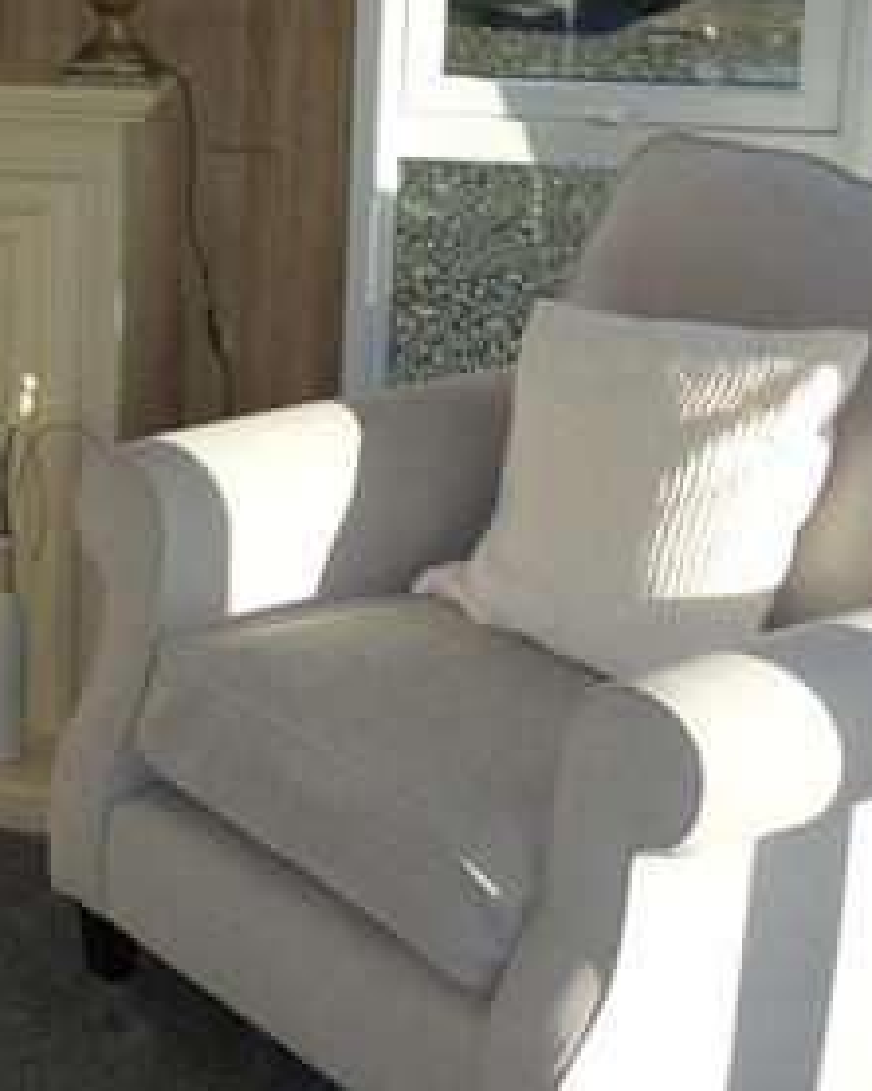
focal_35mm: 78
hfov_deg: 18.3
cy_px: 377
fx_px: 2519
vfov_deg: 24.4
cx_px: -271
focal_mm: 12.18
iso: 125
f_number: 4
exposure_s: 1/500
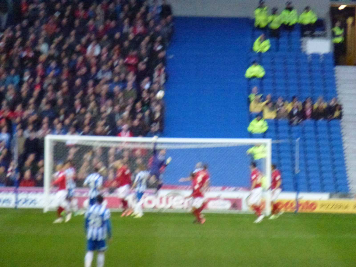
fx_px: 3846
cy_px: 134
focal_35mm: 374
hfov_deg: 5.3
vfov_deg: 4.0
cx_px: 178
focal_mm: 67
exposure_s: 1/160
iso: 1600
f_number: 5.9
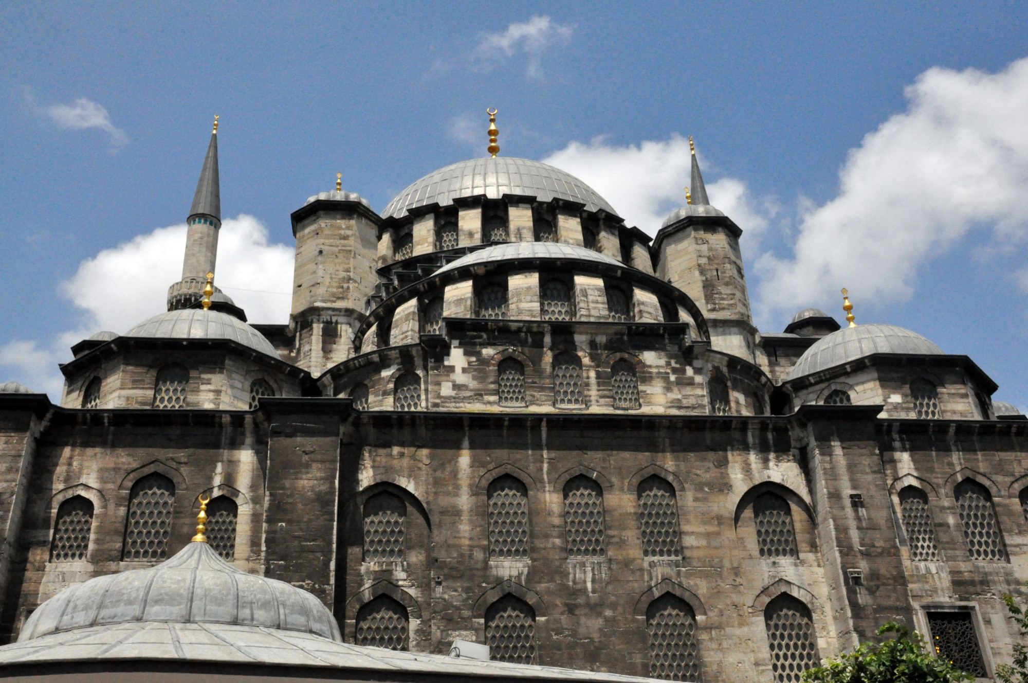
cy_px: 342
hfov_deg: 53.2
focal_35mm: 36
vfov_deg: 36.8
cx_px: 514
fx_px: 1027
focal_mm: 24
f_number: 20
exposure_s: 1/1600
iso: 3200
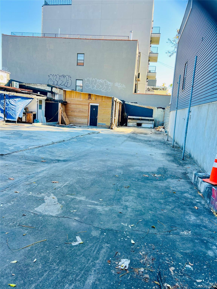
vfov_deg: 67.3
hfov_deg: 53.1
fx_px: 217
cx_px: 108
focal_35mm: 26
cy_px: 144
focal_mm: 5.7
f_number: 1.5
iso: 50
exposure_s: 1/395
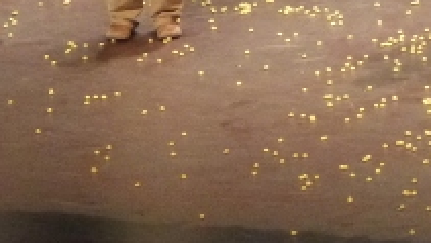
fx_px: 5363
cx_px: 323
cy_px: -174
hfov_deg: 4.6
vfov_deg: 2.6
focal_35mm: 469
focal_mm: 25.5
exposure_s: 1/40
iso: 800
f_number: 5.3
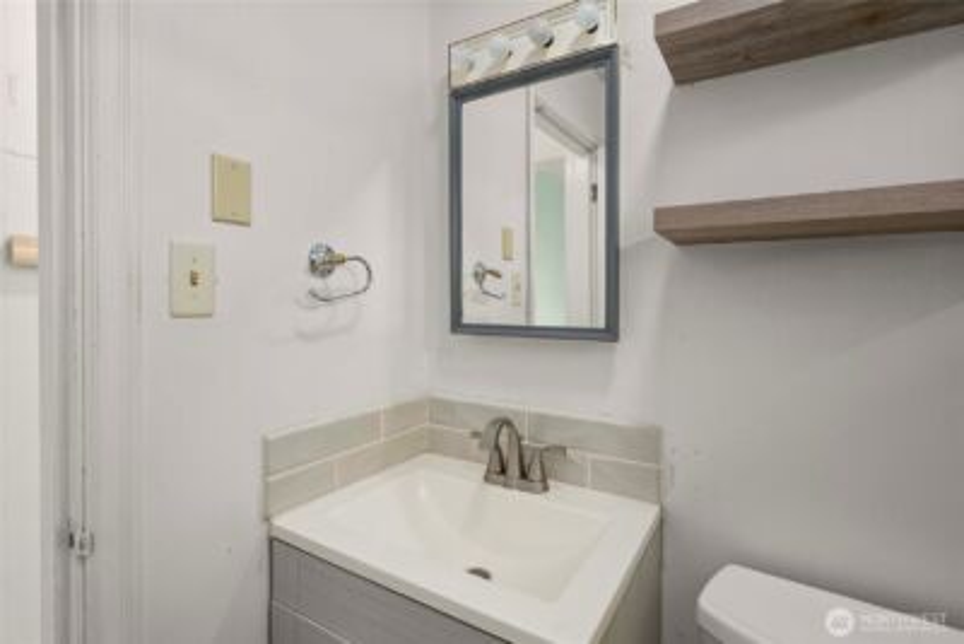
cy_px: 322
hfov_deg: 96.7
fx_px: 429
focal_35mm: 16
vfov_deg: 73.8
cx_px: 482
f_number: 7.1
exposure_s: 1/60
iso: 400
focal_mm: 16
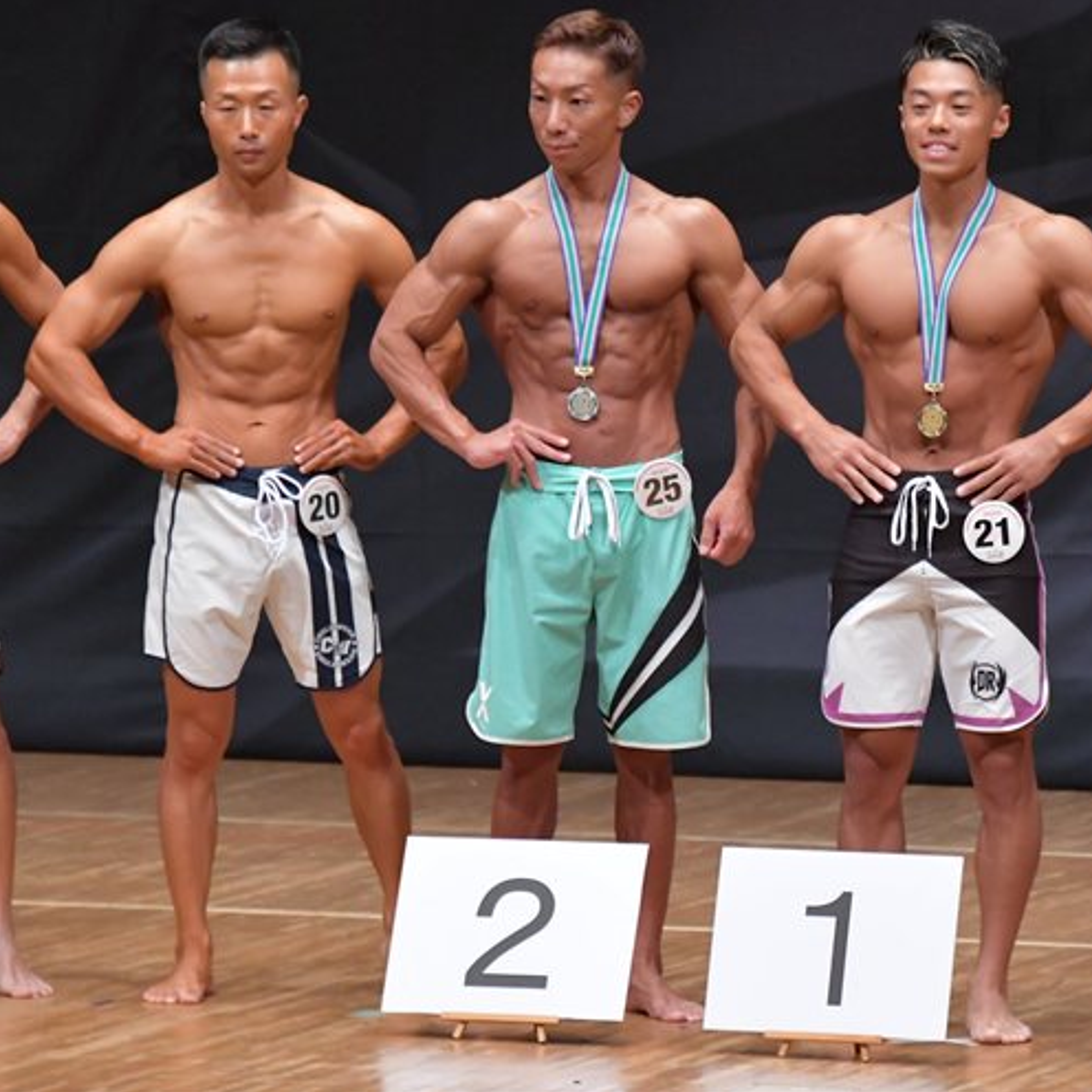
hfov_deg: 4.4
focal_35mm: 398
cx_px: 816
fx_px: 14205
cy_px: 528
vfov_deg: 4.4
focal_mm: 200
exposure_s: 1/400
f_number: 5.6
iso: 6400
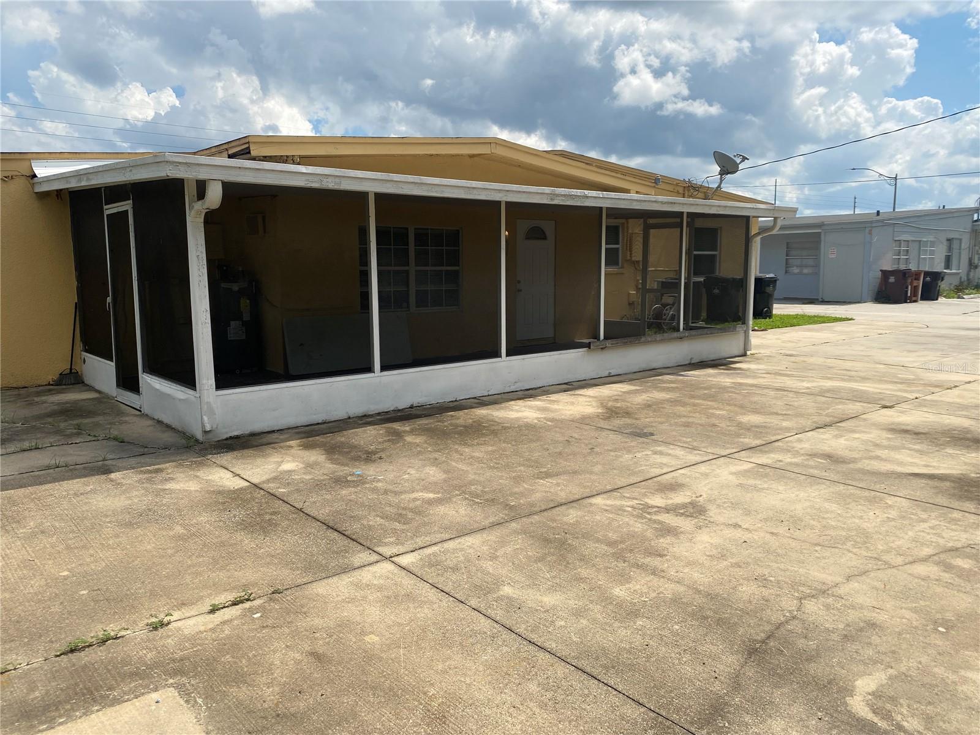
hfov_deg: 67.3
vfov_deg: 53.1
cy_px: 368
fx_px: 736
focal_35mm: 26
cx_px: 490
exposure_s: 1/4274
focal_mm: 4.25
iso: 32
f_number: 1.8
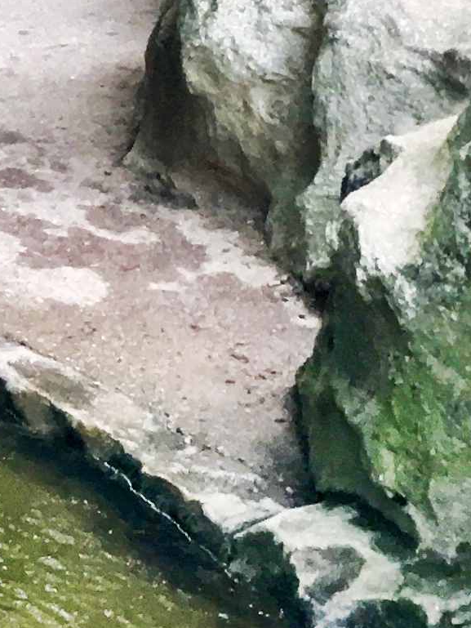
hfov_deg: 9.3
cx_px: -357
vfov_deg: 12.9
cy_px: 61
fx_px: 2757
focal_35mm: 152
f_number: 2.2
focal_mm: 4.15
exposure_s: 1/33
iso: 25
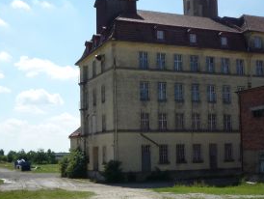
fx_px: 427
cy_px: 128
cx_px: 128
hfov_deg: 34.3
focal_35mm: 56
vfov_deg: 26.0
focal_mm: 5.2
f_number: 5.6
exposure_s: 1/500
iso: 100
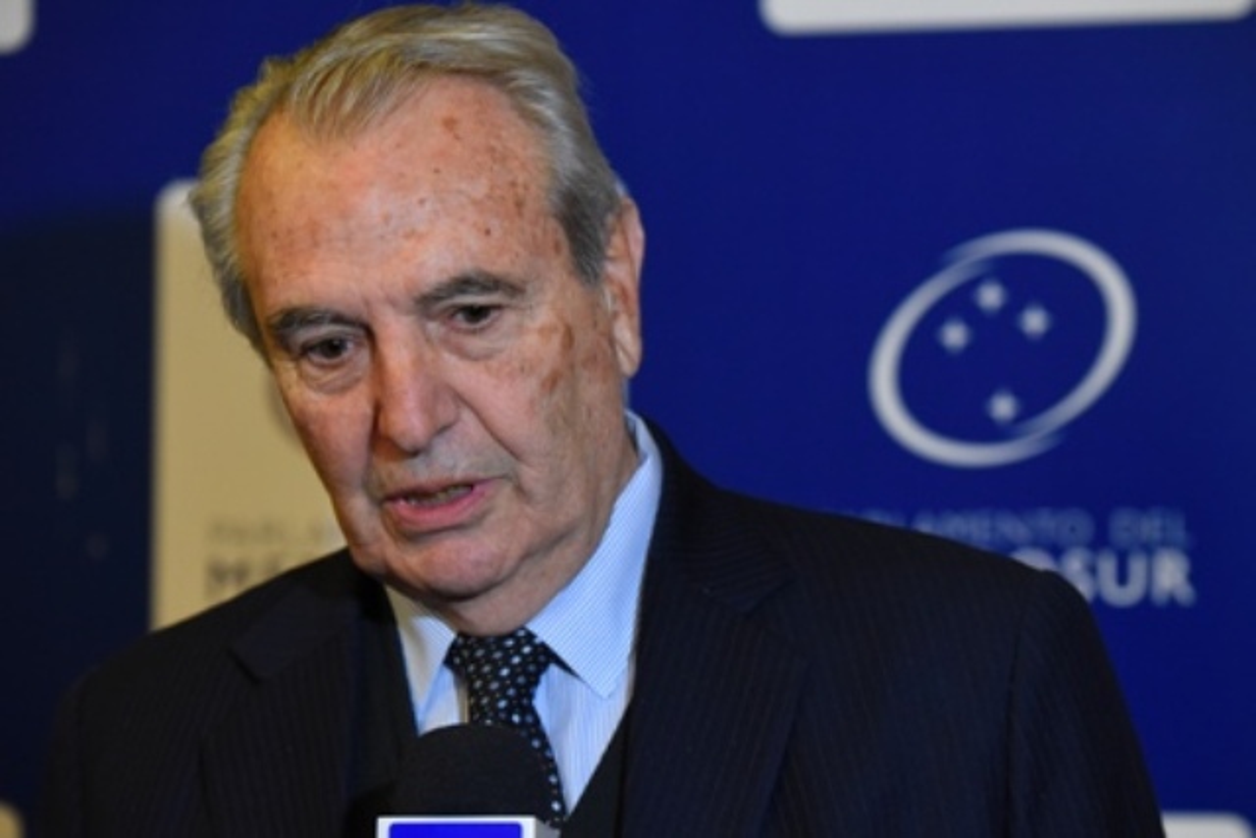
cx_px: 628
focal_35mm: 145
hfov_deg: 14.2
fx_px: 5060
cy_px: 419
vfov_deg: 9.5
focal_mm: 145
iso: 5000
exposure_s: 1/100
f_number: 4.5
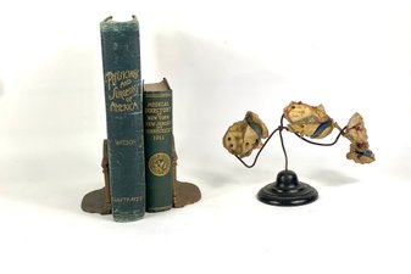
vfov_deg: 24.6
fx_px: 628
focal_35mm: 55
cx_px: 208
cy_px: 128
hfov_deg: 36.2
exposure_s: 1/180
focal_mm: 6
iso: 20
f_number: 2
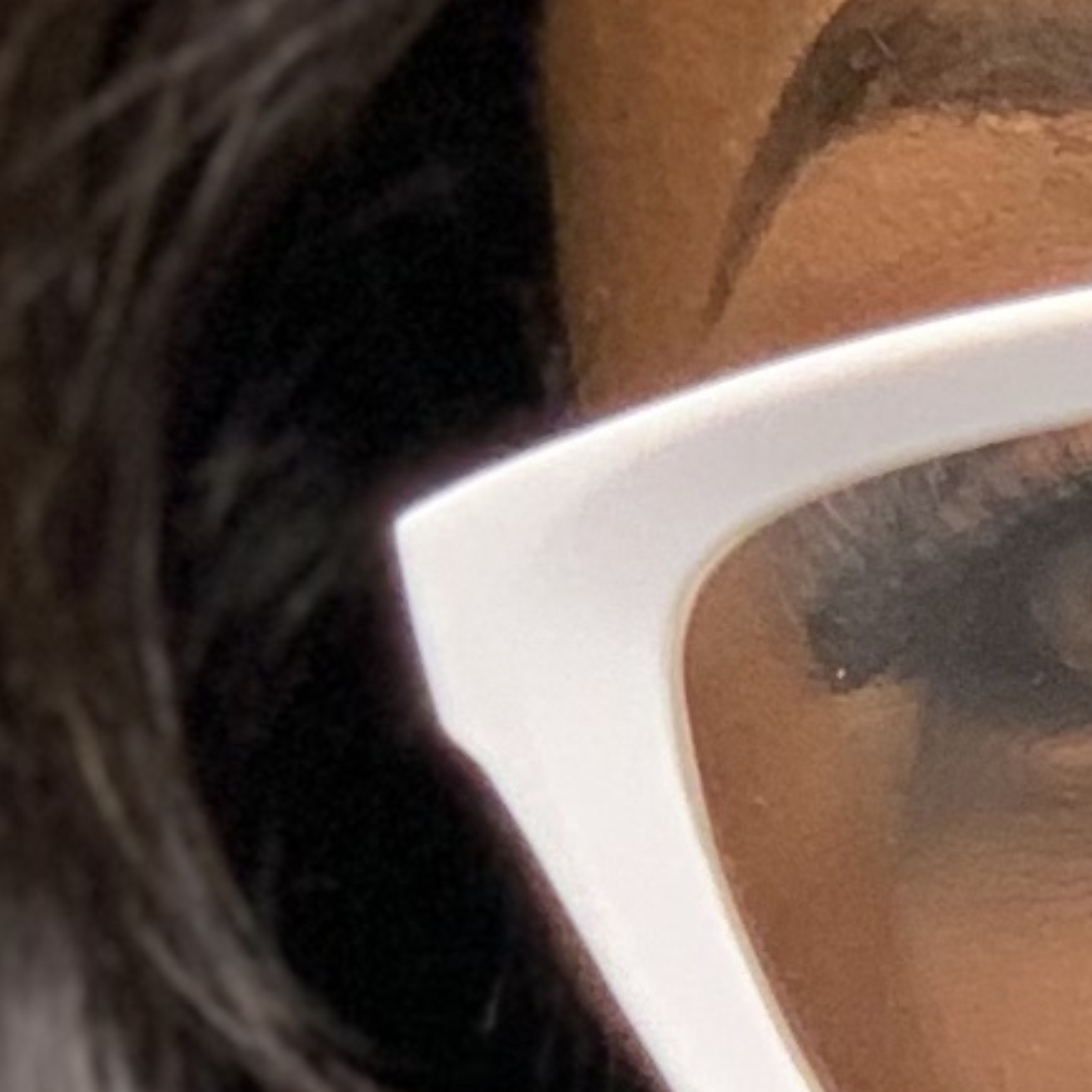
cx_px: 1440
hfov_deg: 4.1
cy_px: 1485
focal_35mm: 425
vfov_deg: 4.1
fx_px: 15168
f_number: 2.4
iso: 100
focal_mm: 6
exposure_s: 1/46
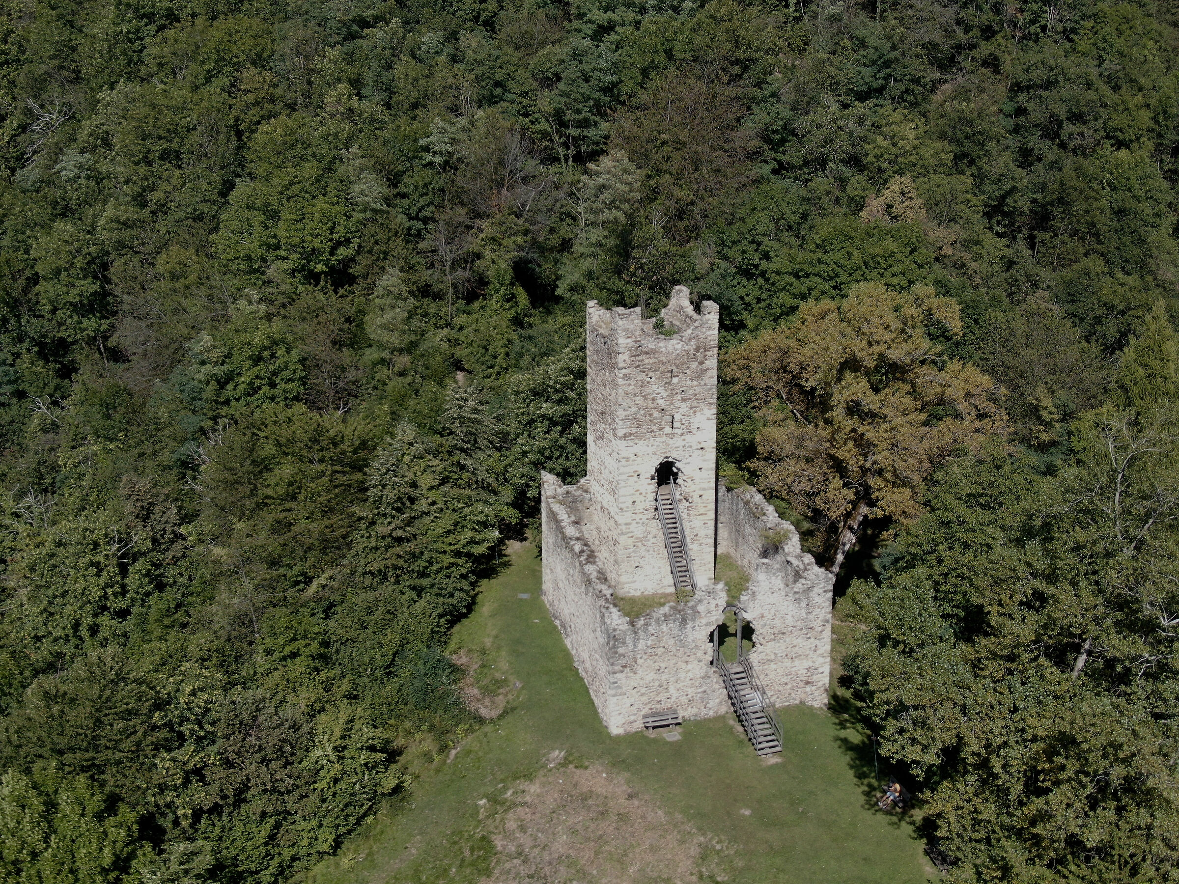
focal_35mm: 48
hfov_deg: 39.7
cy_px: 442
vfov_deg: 30.3
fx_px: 1635
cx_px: 590
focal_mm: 8.6
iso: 100
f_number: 3.8
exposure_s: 1/320
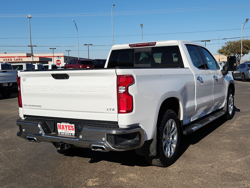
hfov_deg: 73.9
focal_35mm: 23
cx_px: 125
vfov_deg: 58.9
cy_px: 94
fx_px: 166
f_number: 1.8
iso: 50
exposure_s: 1/3333
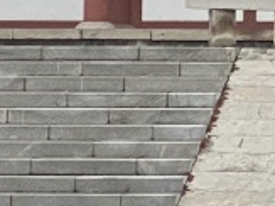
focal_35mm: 384
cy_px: -187
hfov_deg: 5.1
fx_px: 3048
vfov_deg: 3.8
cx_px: 531
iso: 80
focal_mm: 6
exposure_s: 1/122
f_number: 2
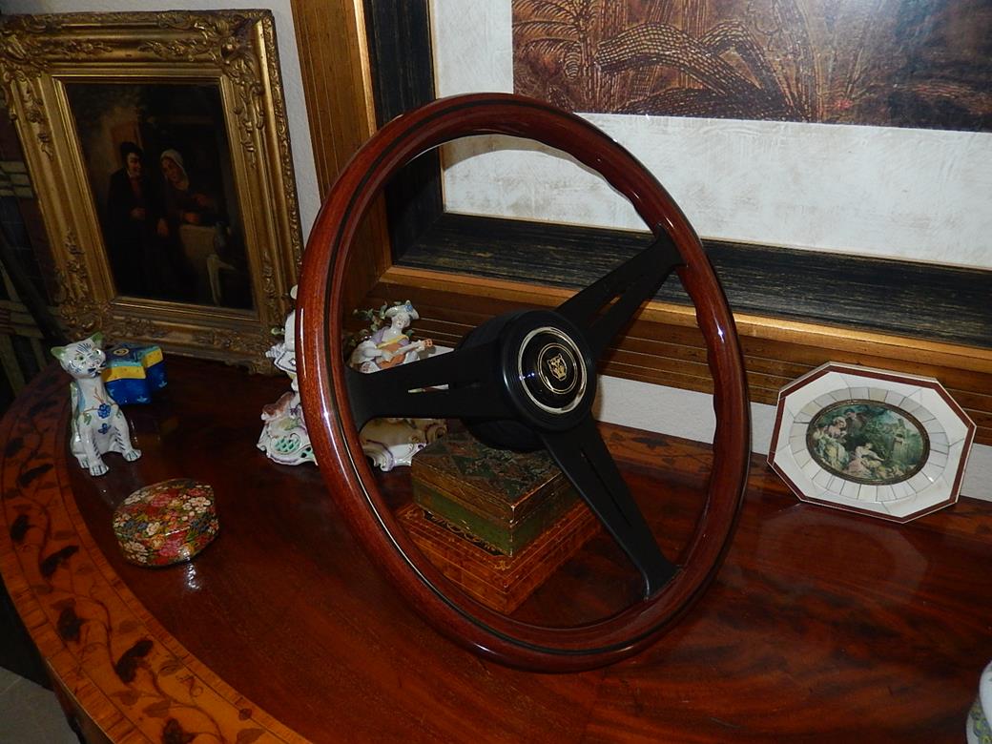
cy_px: 372
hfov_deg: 69.4
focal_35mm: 25
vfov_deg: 54.9
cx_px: 496
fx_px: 716
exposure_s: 1/30
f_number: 3.4
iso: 400
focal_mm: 4.5
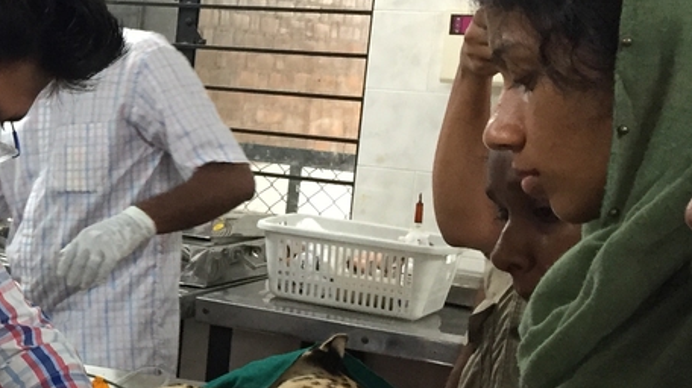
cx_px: -141
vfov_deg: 15.3
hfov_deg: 24.3
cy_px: 224
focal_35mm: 79
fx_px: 1449
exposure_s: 1/33
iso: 200
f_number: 2.2
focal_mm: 4.15
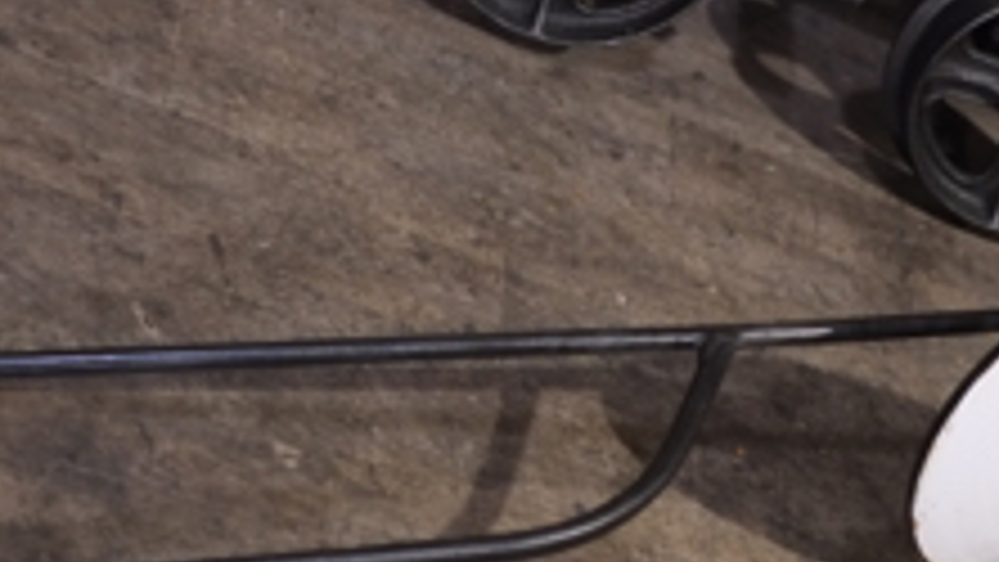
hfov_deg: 21.3
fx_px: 2650
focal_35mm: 100
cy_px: 420
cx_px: 608
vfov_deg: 12.1
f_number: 2
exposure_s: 1/500
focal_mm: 35
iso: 3200
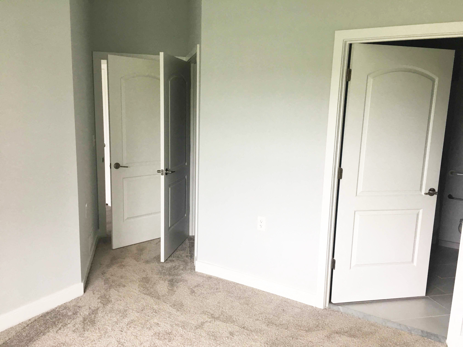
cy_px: 174
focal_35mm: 29
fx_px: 388
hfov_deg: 61.7
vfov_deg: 48.2
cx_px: 232
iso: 32
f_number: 2.2
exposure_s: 1/30
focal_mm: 4.15
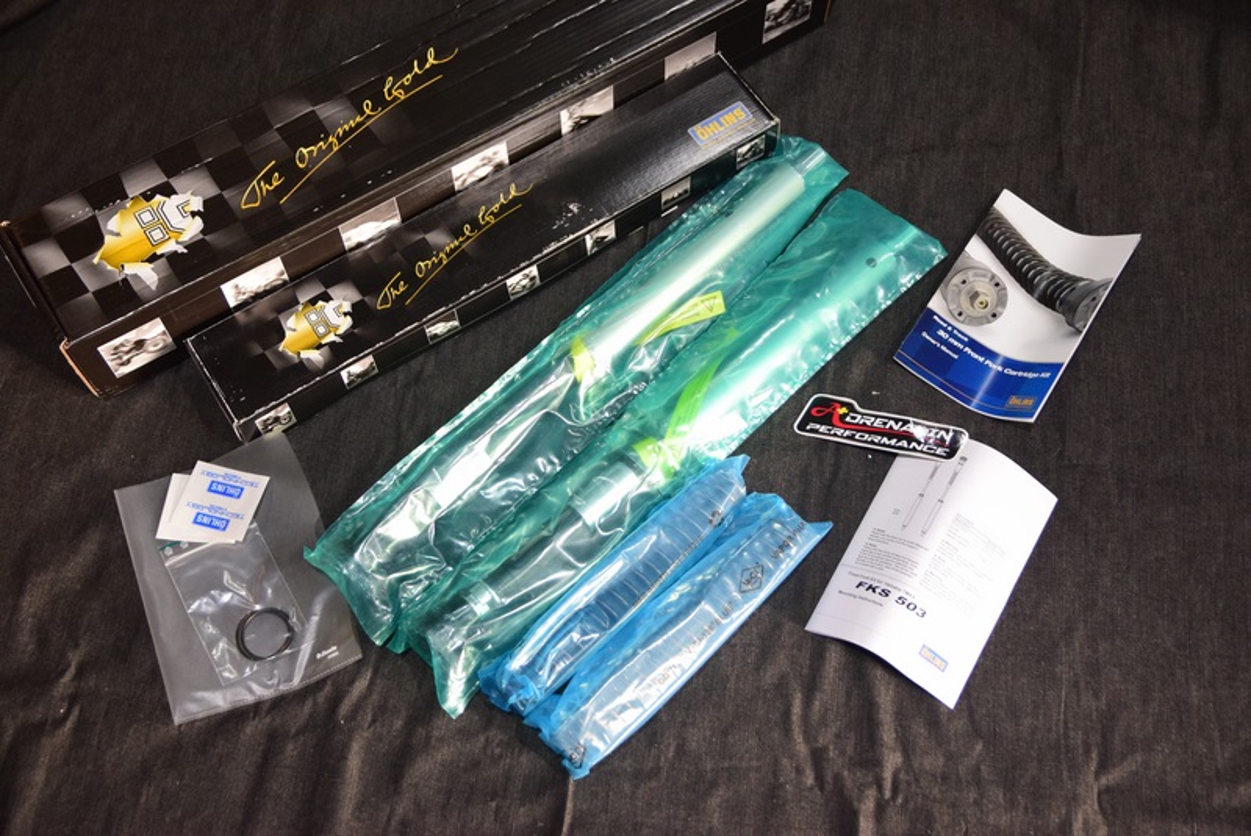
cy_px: 418
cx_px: 626
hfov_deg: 42.3
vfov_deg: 29.0
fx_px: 1617
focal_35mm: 46
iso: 1600
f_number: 3.3
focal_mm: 31
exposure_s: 1/40
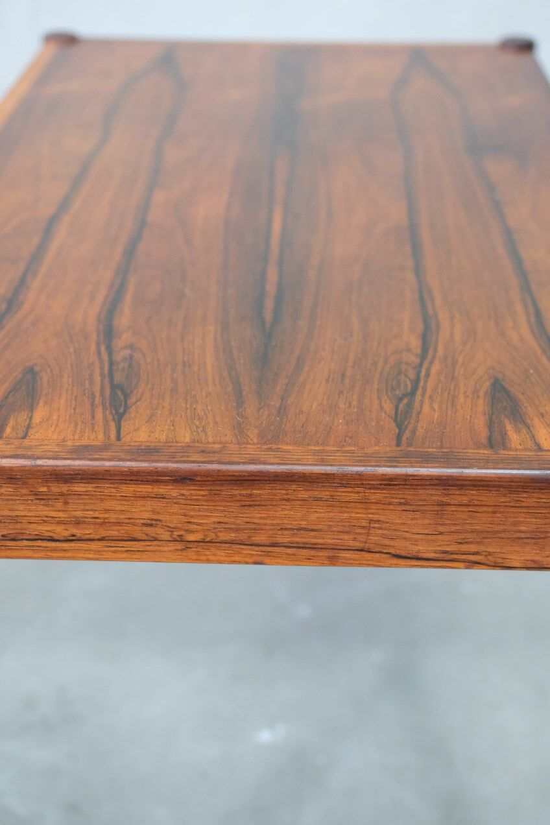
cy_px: 412
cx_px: 275
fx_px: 1008
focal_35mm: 44
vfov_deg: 44.5
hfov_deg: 30.5
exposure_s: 1/42
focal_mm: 29.2
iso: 4000
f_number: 4
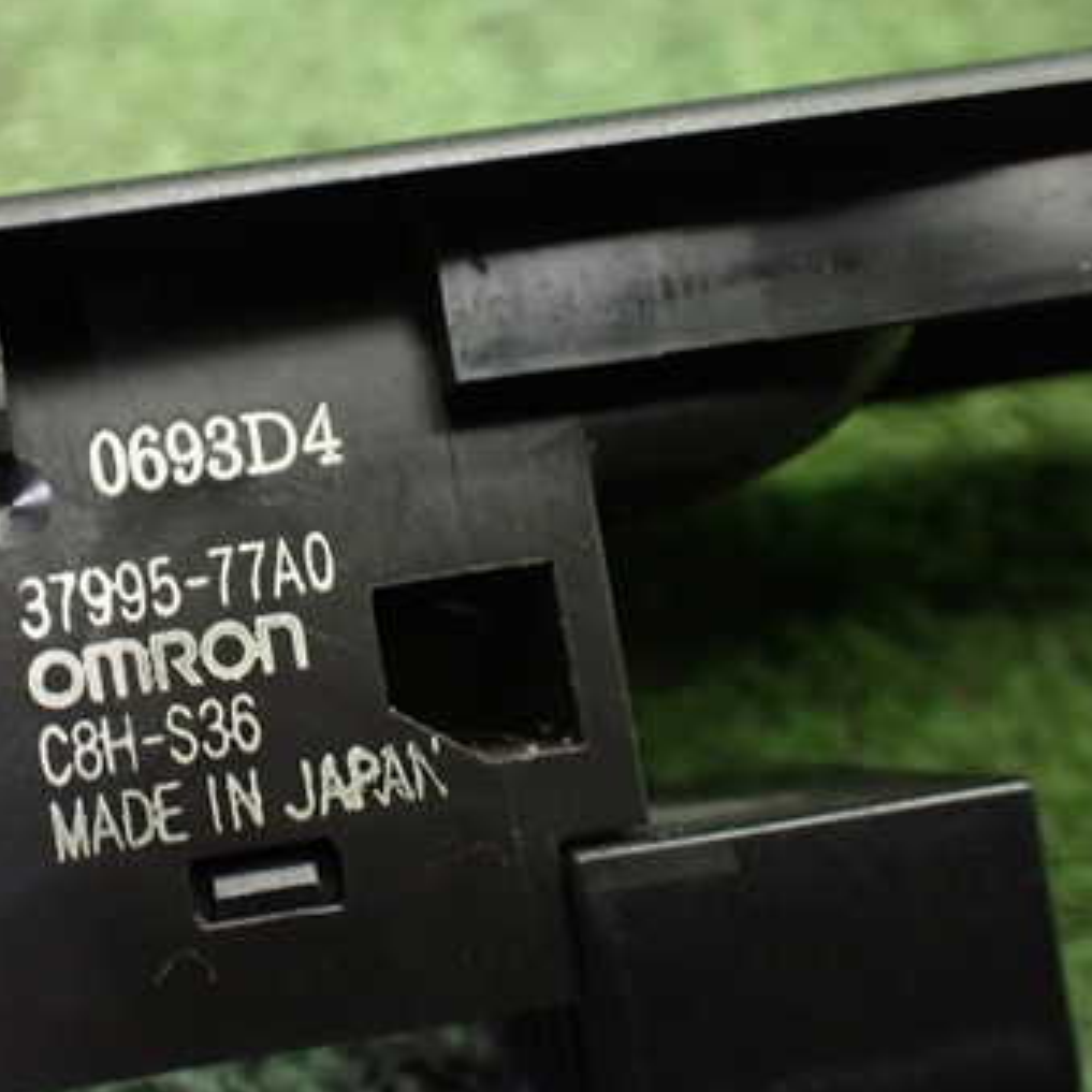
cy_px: 560
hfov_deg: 35.0
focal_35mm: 47
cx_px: 232
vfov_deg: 36.1
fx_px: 1677
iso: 800
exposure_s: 1/80
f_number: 2.3
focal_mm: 5.4
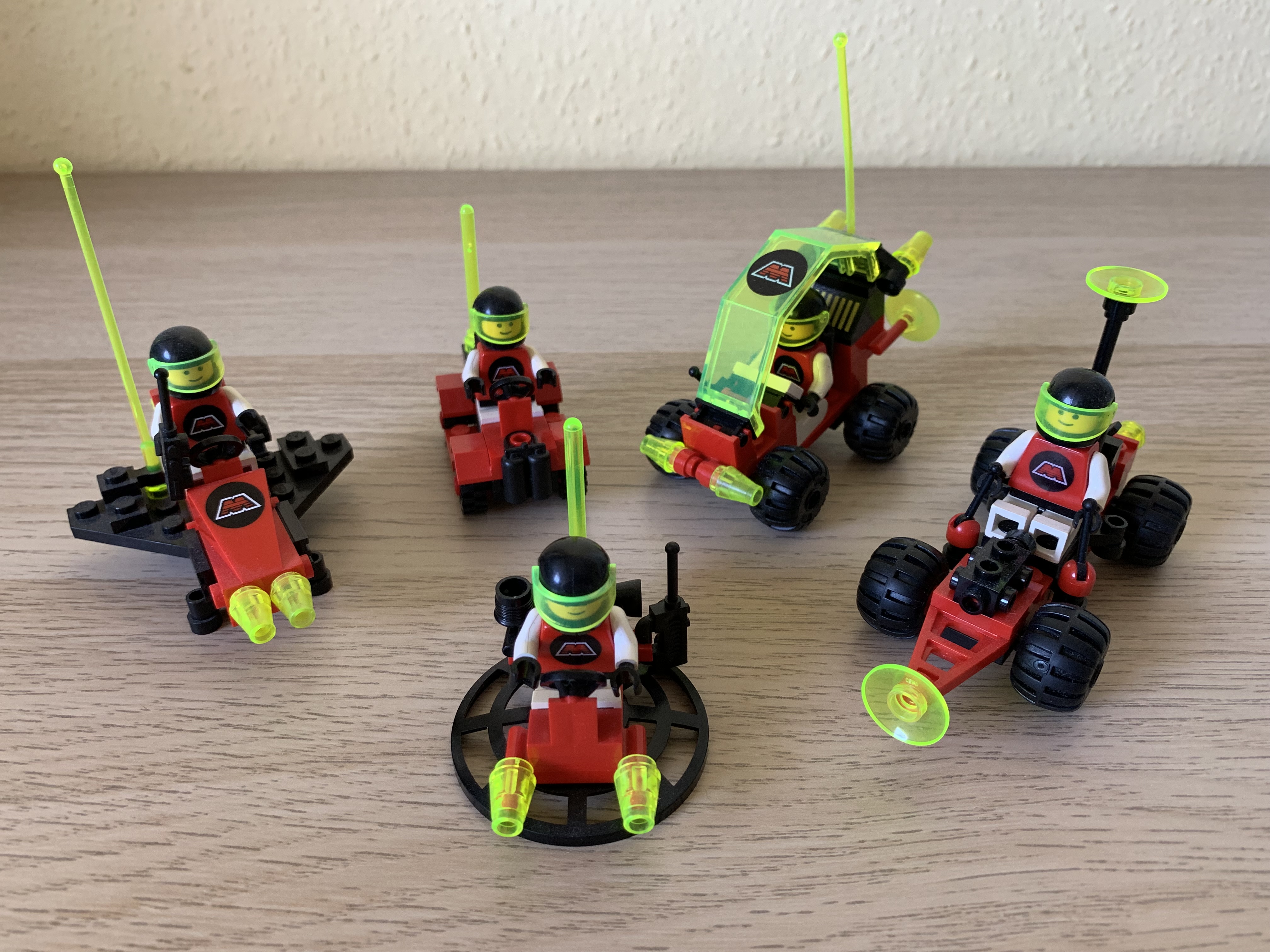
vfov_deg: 53.1
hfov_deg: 67.3
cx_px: 635
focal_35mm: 26
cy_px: 476
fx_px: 954
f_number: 1.8
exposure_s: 1/60
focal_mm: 4.25
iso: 100
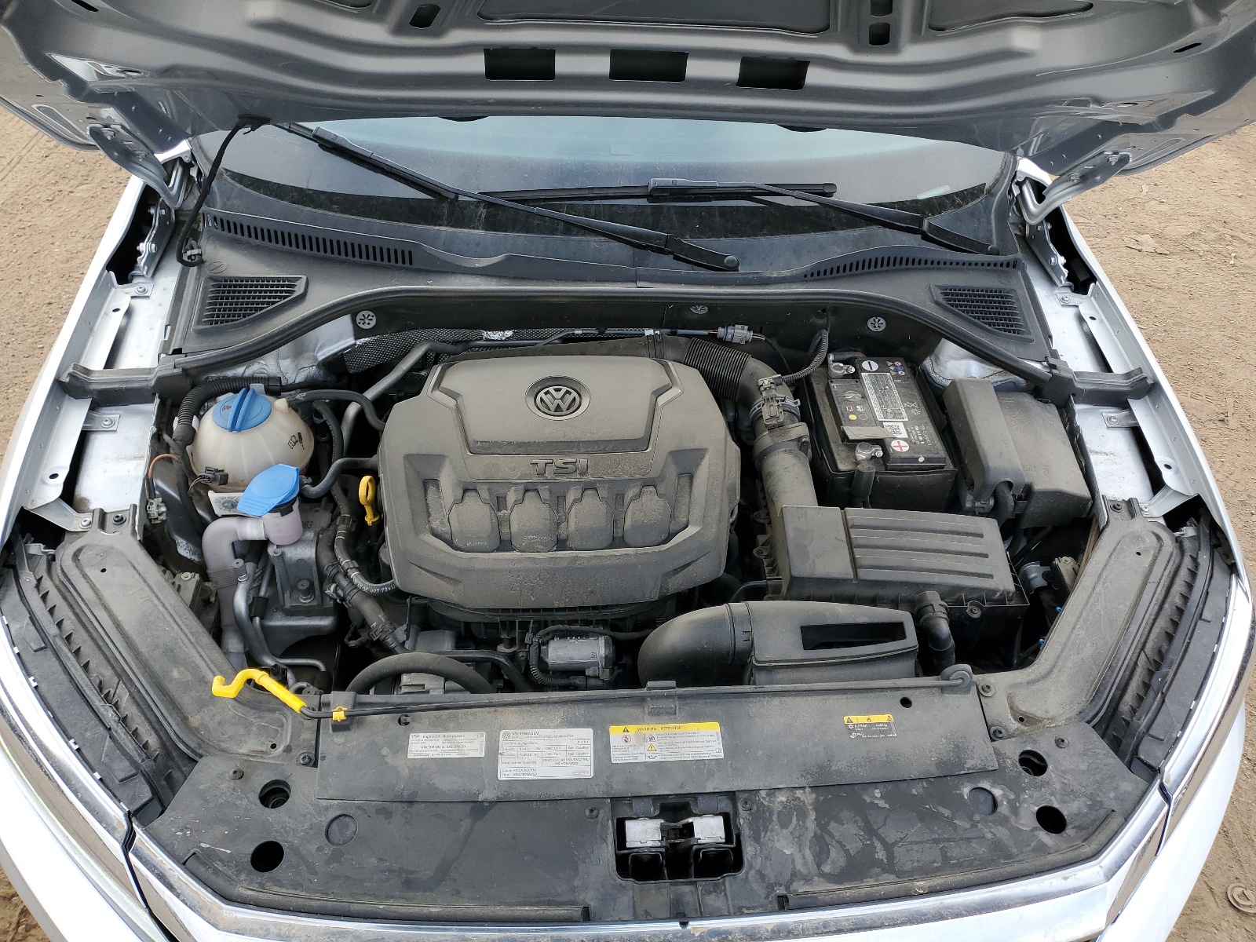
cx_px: 628
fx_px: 943
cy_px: 471
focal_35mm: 26
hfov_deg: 67.3
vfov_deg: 53.1
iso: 50
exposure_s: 1/476
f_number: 1.5
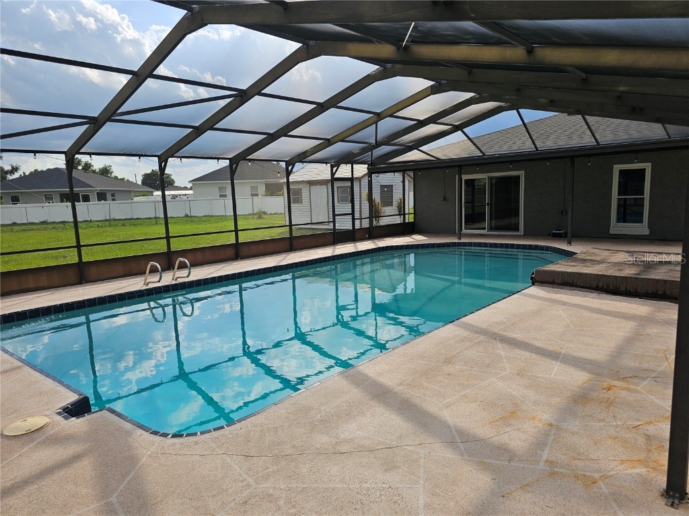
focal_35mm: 23
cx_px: 344
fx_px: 458
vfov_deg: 58.9
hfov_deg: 73.9
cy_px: 258
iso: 10
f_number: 1.7
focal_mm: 6.3
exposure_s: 1/535
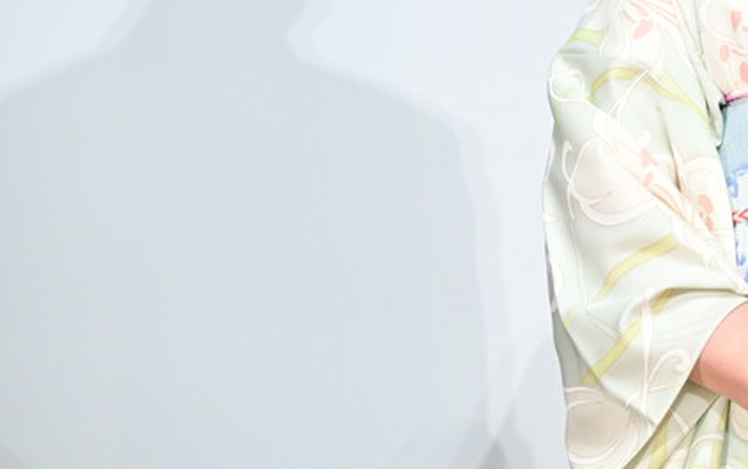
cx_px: 882
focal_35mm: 289
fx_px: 5895
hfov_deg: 7.2
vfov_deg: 4.5
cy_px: -104
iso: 3200
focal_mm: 120
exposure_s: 1/200
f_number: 6.3
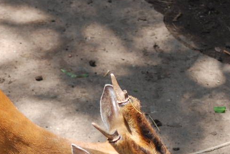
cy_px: 212
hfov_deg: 4.4
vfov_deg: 2.9
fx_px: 2984
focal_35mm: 467
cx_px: -87
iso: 200
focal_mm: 95
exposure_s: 1/320
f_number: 4.5
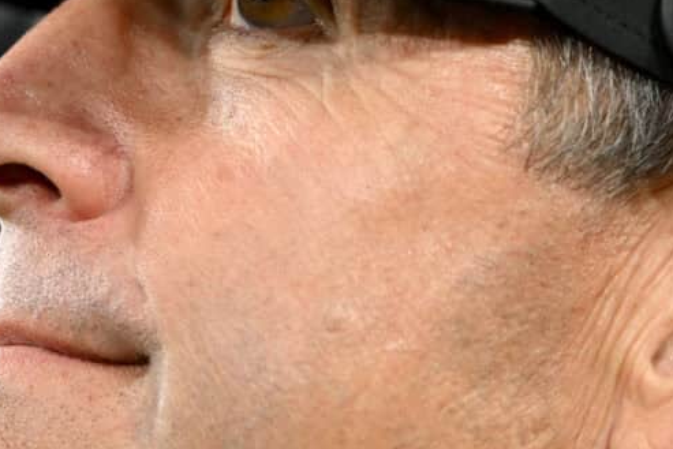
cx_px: 354
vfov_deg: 1.1
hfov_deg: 1.6
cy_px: 87
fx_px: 24290
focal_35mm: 1299
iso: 2500
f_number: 2.8
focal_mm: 400
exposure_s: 1/1250
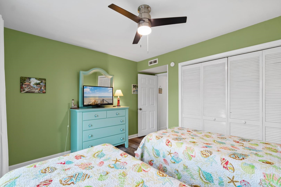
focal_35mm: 15
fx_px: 117
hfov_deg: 100.4
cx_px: 140
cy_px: 94
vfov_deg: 77.3
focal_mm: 10
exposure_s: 1
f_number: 4.5
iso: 100
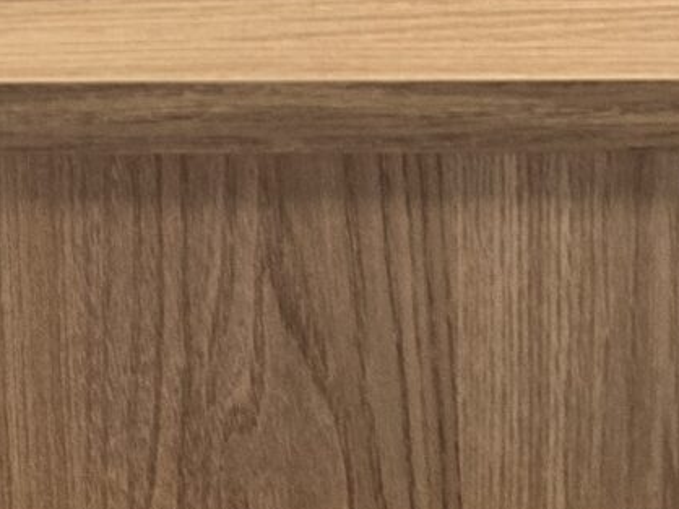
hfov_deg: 12.9
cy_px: -1158
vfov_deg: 8.4
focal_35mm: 141
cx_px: 1165
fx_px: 2764
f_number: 1.7
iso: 100
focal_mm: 6.3
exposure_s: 1/66
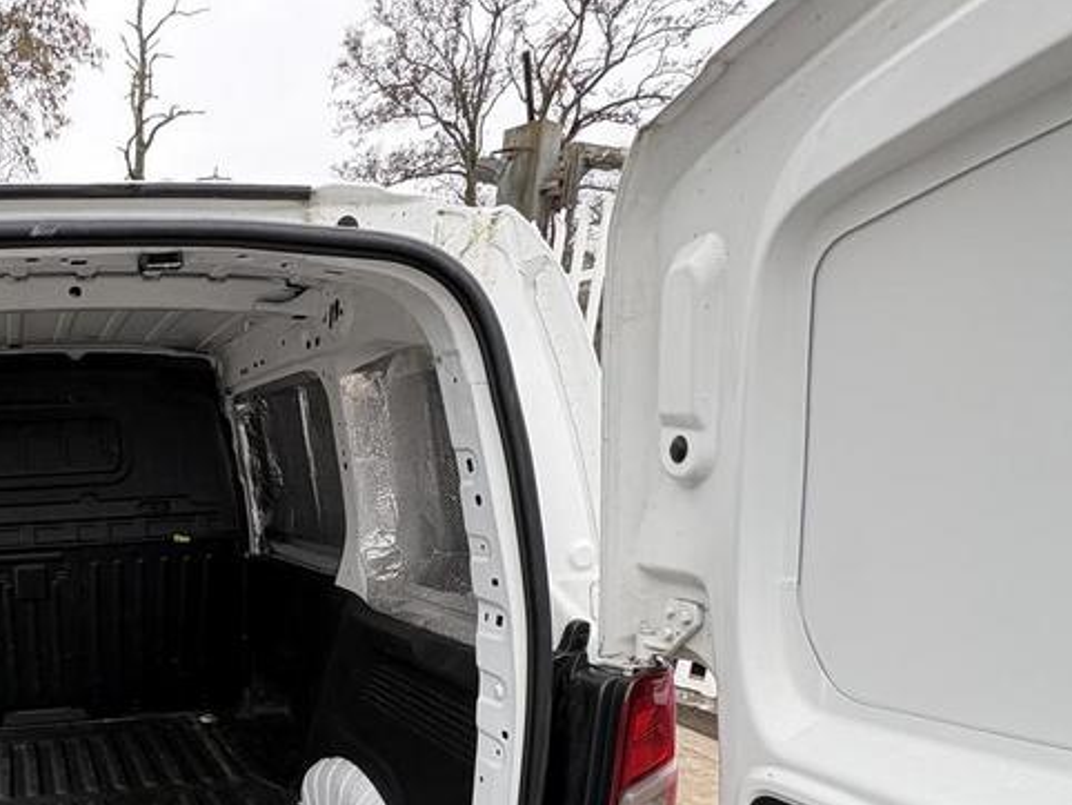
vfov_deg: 48.3
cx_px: 89
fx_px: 806
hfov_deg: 57.0
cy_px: 705
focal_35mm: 26
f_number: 2.2
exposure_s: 1/136
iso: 80
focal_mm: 2.22
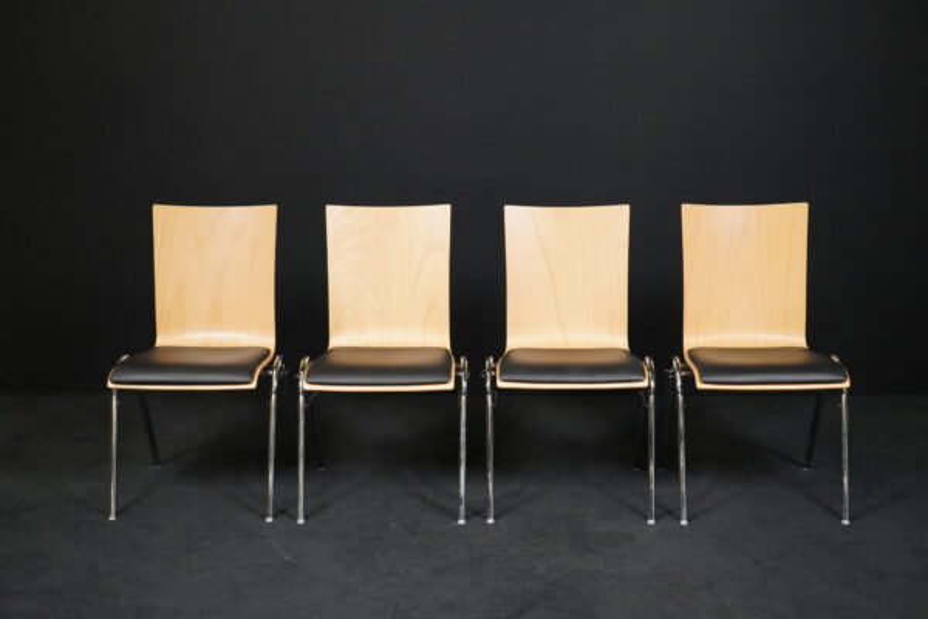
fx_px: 1211
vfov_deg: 28.6
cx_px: 464
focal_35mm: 47
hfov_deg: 41.9
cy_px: 310
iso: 5000
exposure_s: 1/200
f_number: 7.1
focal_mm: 47
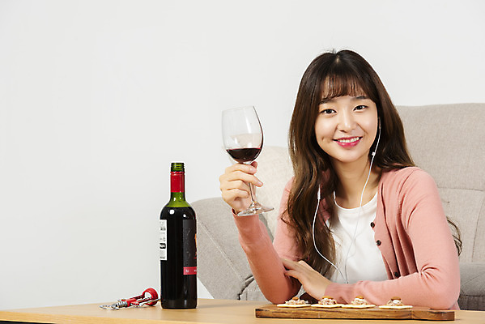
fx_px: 2359
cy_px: 162
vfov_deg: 7.9
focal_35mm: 175
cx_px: 242
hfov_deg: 11.7
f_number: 11
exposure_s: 1/125
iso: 100
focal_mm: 175
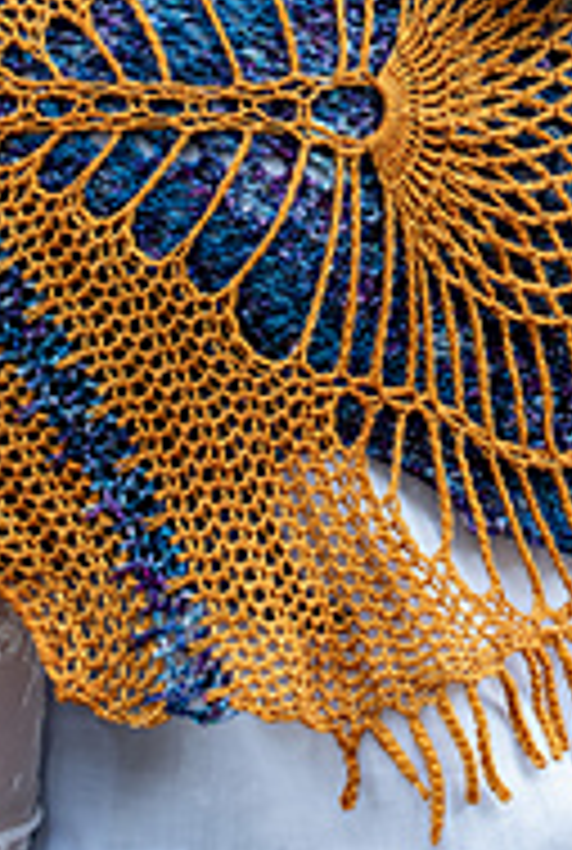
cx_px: 356
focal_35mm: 132
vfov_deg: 14.9
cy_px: -234
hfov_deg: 10.4
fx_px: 3129
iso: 500
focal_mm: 50
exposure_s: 1/60
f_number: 5.6
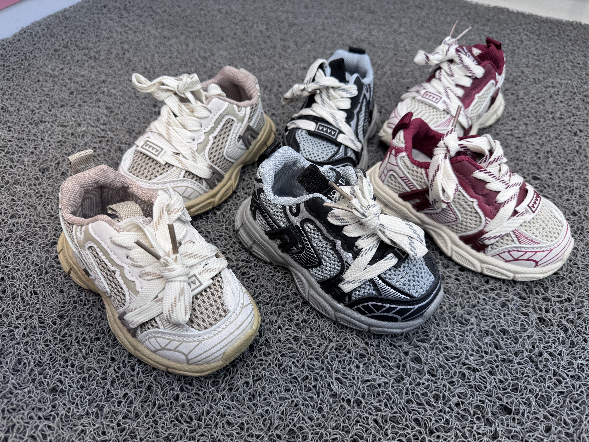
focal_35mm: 24
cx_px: 294
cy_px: 221
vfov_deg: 56.8
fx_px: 408
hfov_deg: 71.6
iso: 80
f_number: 1.78
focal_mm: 6.76
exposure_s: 1/312
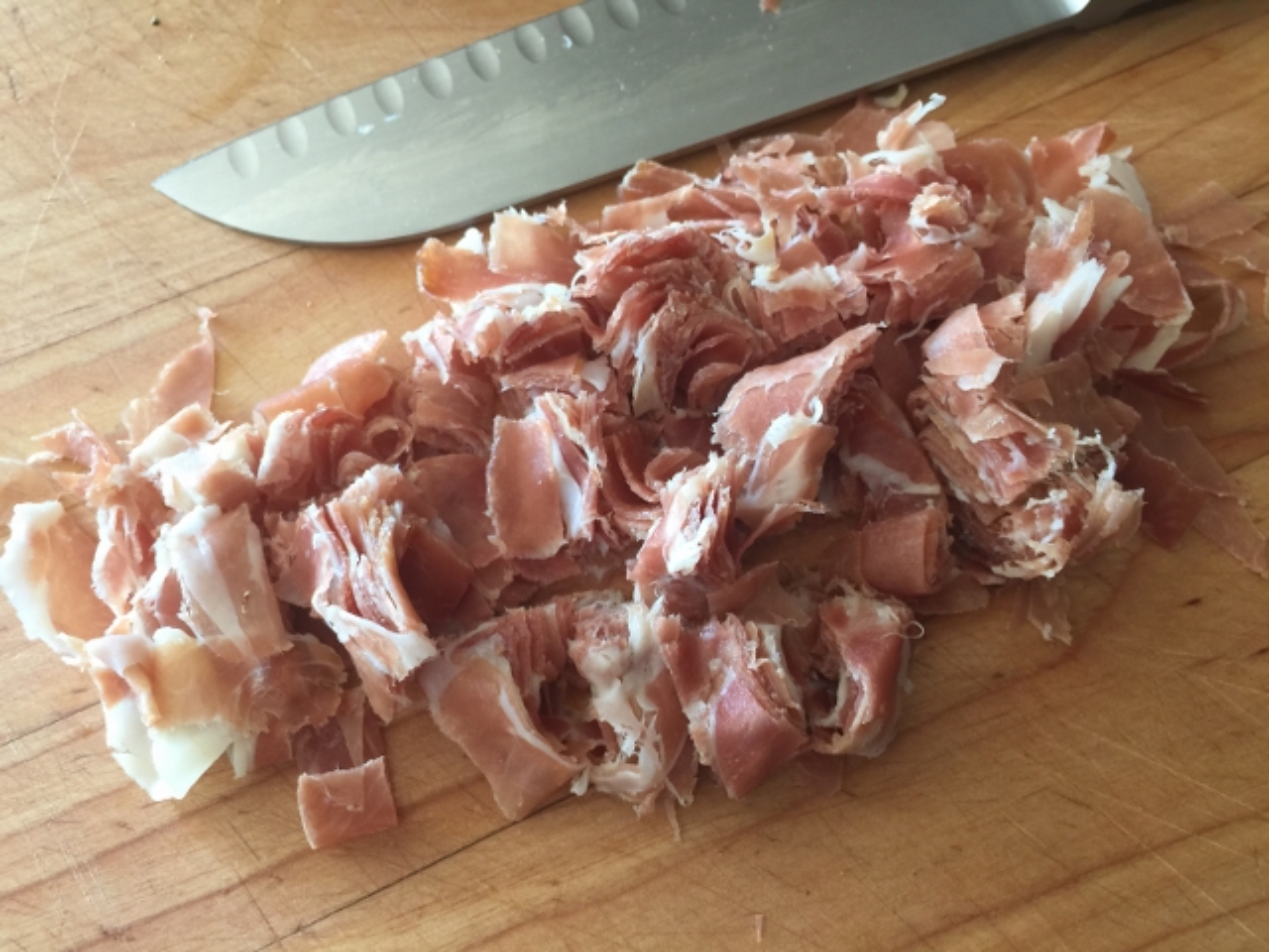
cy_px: 476
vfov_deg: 48.2
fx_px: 1063
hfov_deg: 61.7
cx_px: 634
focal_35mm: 29
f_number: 2.2
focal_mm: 4.15
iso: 32
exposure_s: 1/15
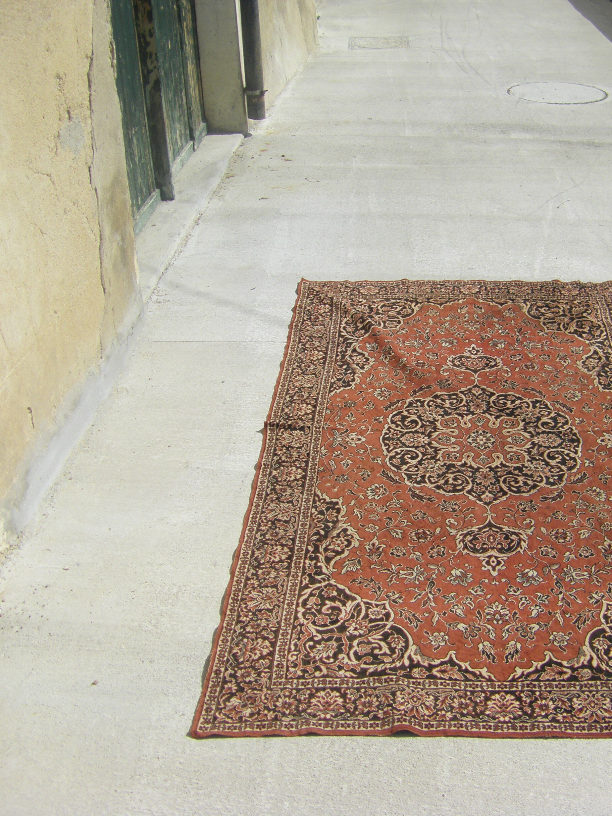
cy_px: 407
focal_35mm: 51
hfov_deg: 28.2
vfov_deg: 37.5
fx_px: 1202
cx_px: 452
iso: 64
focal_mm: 6.3
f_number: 7
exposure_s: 1/320
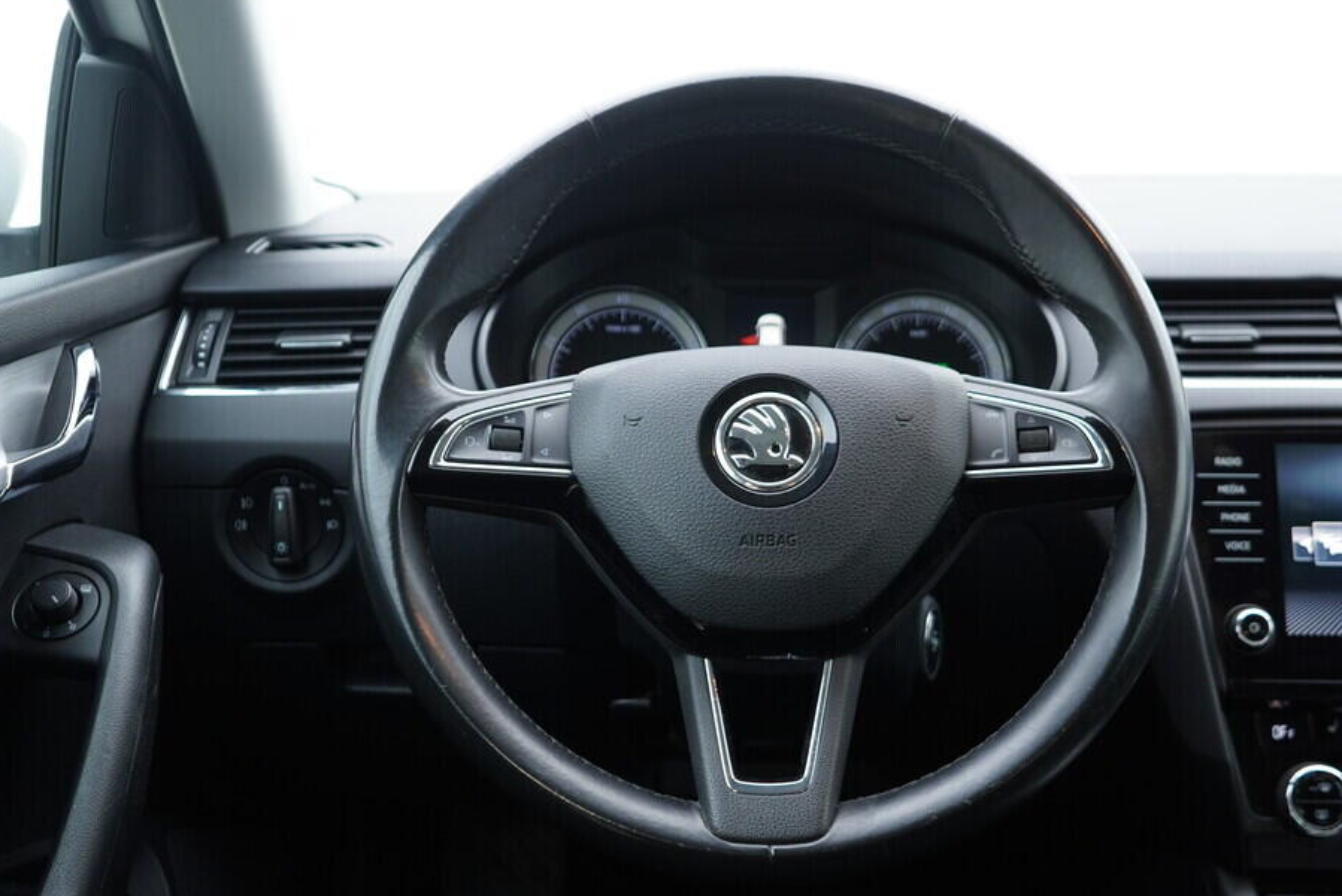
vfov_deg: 32.6
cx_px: 746
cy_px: 491
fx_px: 1529
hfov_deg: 47.3
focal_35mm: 41
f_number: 2.8
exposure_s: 1/40
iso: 250
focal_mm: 24
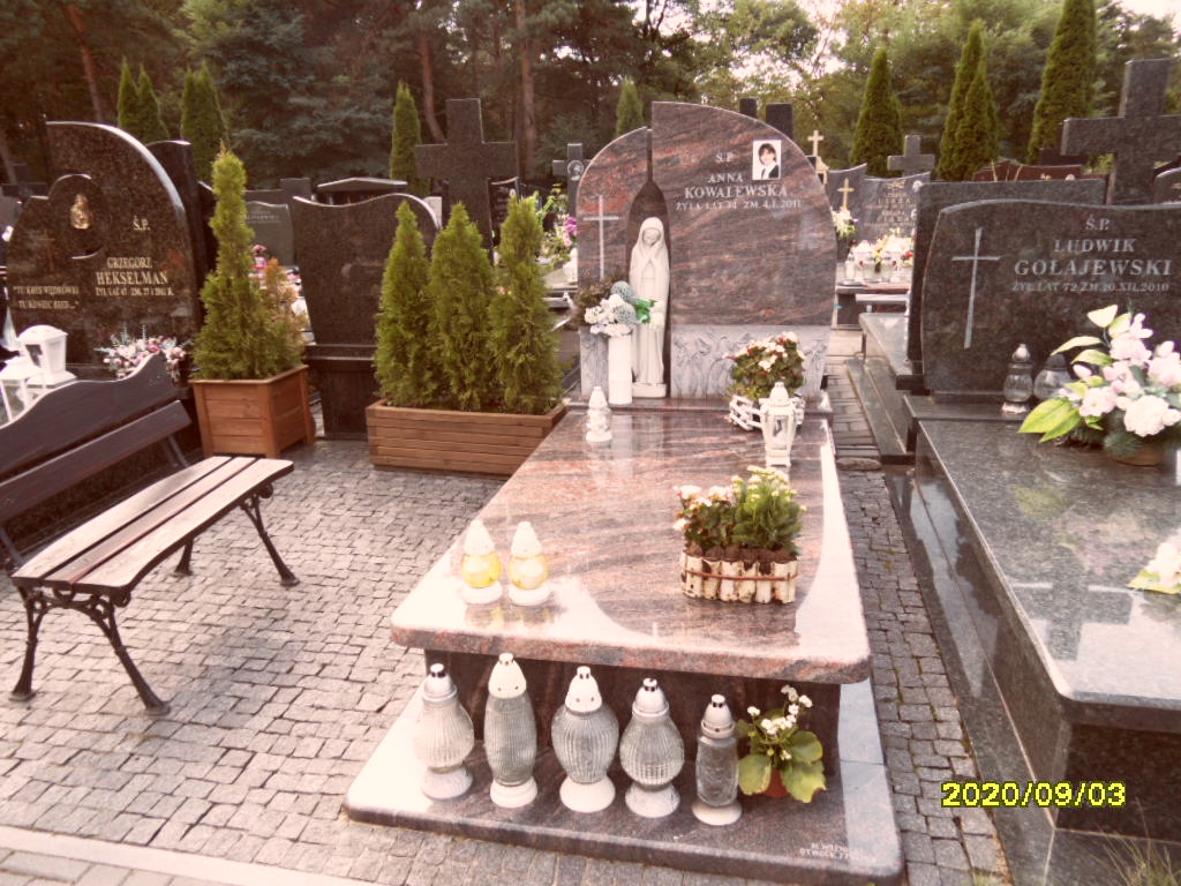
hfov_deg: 71.6
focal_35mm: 24
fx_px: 819
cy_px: 443
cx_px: 590
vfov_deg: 56.8
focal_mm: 3.9
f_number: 3.2
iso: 80
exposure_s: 1/125
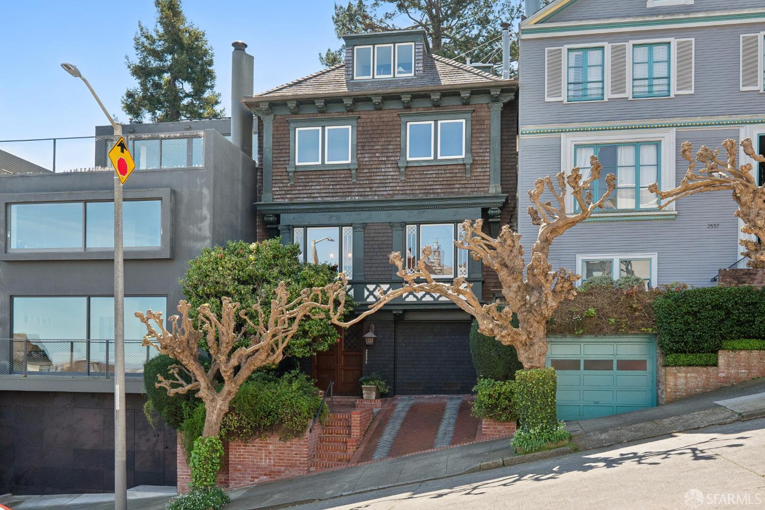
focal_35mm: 34
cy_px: 255
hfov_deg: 55.8
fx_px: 722
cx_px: 382
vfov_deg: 38.9
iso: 800
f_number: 9
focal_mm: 23
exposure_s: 1/400
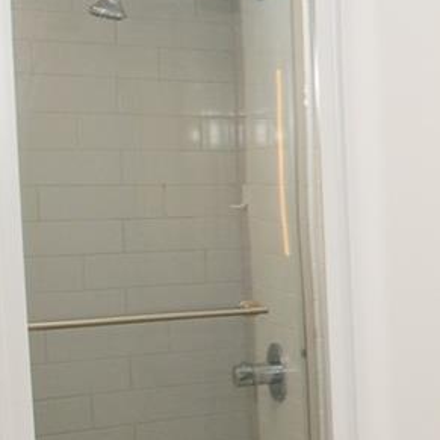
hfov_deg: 13.3
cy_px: 257
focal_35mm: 84
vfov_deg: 20.6
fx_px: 1208
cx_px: 1136
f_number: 8
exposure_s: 1/125
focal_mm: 12
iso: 400
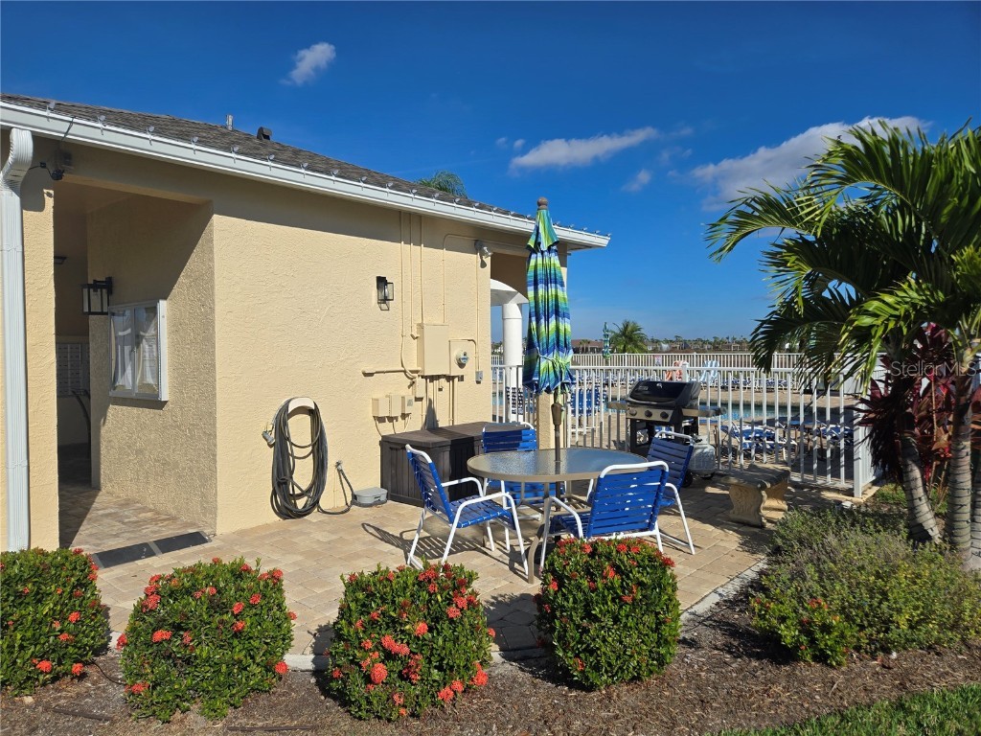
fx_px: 652
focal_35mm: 23
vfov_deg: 58.9
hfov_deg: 73.9
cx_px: 490
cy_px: 368
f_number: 1.8
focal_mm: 5.4
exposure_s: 1/3569
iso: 25
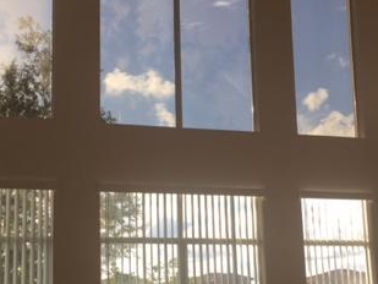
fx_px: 655
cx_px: 174
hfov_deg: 32.2
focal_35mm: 60
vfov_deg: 24.3
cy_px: 189
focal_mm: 4.15
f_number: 2.2
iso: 32
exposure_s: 1/581
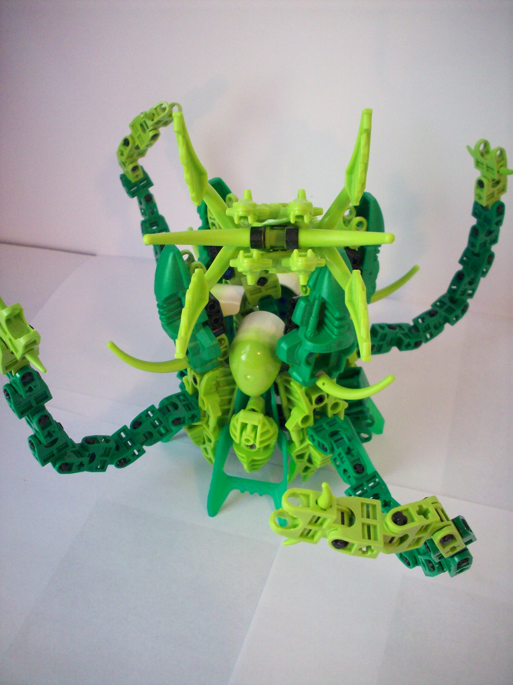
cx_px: 256
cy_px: 342
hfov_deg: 38.7
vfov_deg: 50.1
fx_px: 731
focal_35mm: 37
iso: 160
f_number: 2.8
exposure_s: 1/9.52
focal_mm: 6.2
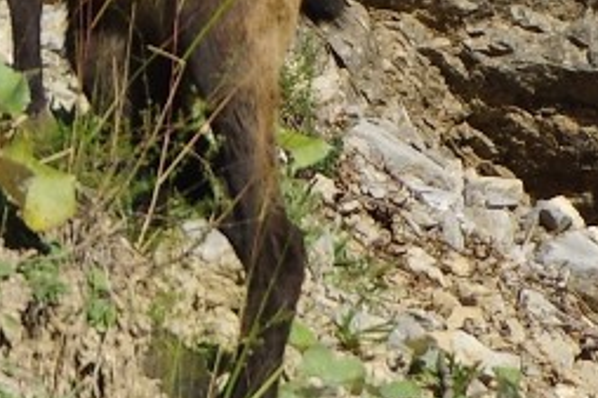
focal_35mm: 2718
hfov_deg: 0.8
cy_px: -74
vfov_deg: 0.5
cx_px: -205
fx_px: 45118
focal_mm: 450
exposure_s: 1/1000
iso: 400
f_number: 8
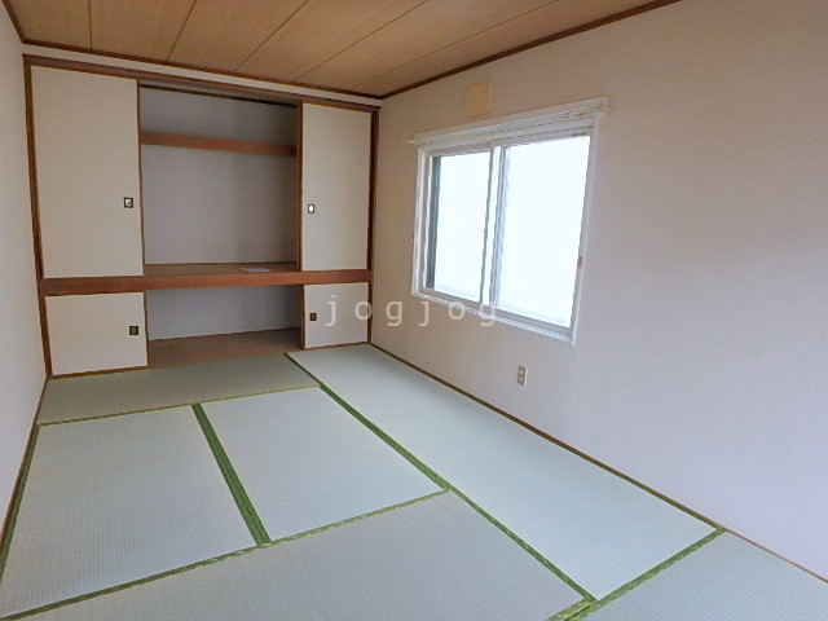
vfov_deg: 63.4
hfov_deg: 79.0
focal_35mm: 21
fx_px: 502
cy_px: 310
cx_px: 414
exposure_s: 1/100
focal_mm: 3.7
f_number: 3.5
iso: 125
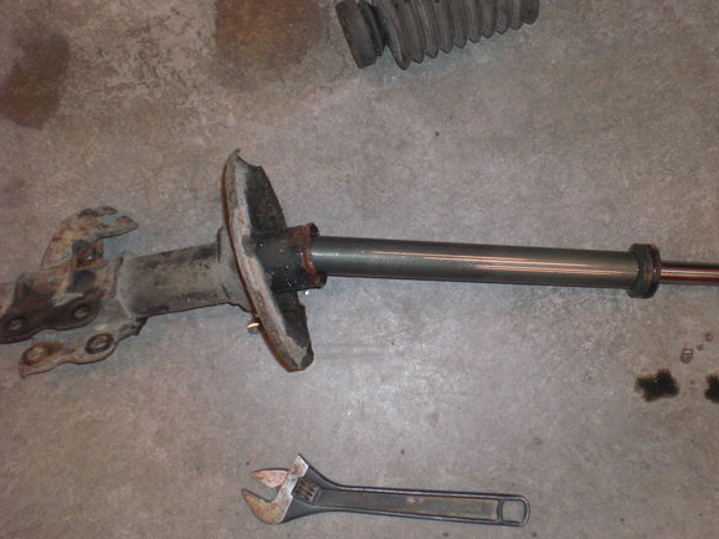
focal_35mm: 42
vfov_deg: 34.3
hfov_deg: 44.7
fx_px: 872
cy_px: 276
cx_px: 394
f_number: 3.1
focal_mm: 6.3
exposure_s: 1/60
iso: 200
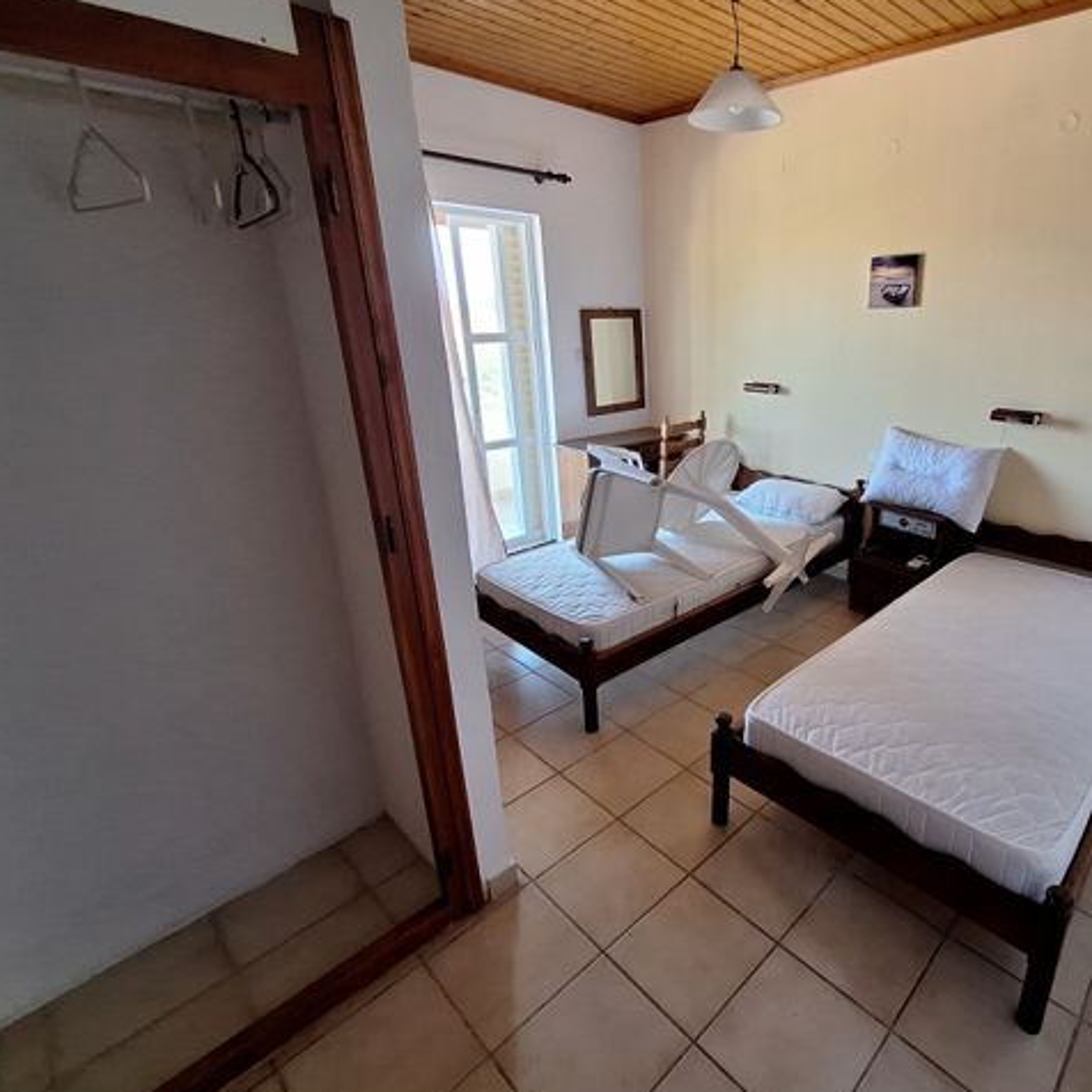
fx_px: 607
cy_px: 521
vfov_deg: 83.9
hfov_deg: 81.2
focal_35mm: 17
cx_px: 726
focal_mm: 1.74
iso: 200
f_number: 2.2
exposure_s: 1/50
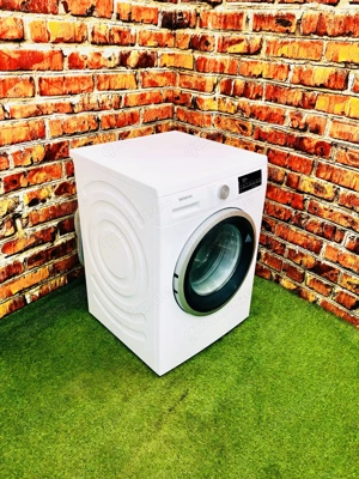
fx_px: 387
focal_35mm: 28
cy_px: 240
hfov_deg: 49.7
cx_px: 180
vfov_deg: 63.4
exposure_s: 1/30
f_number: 1.8
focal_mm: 3.99
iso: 40
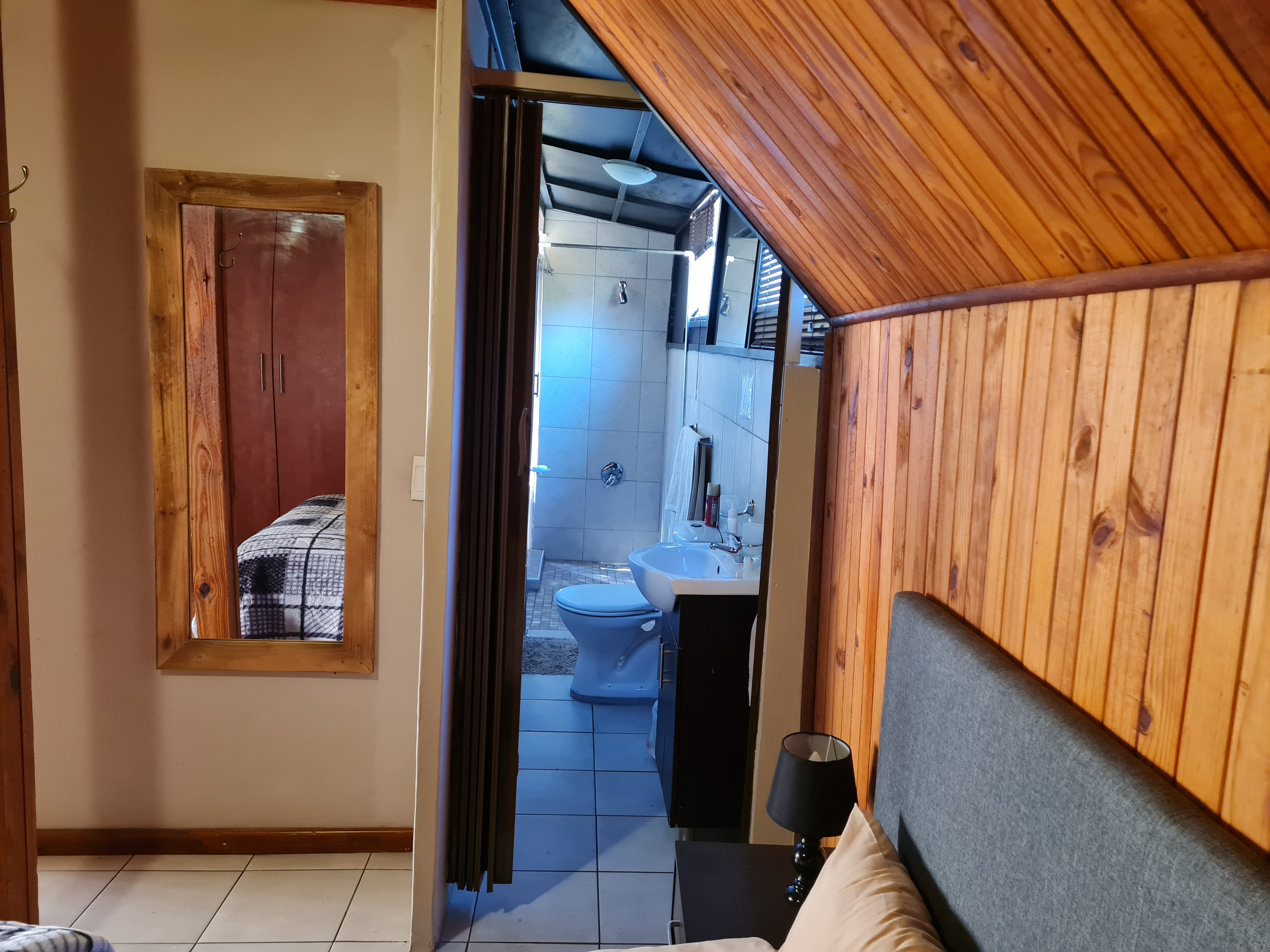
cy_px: 476
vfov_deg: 53.1
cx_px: 635
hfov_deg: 67.3
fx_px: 954
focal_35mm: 26
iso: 640
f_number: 1.8
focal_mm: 5.4
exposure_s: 1/50
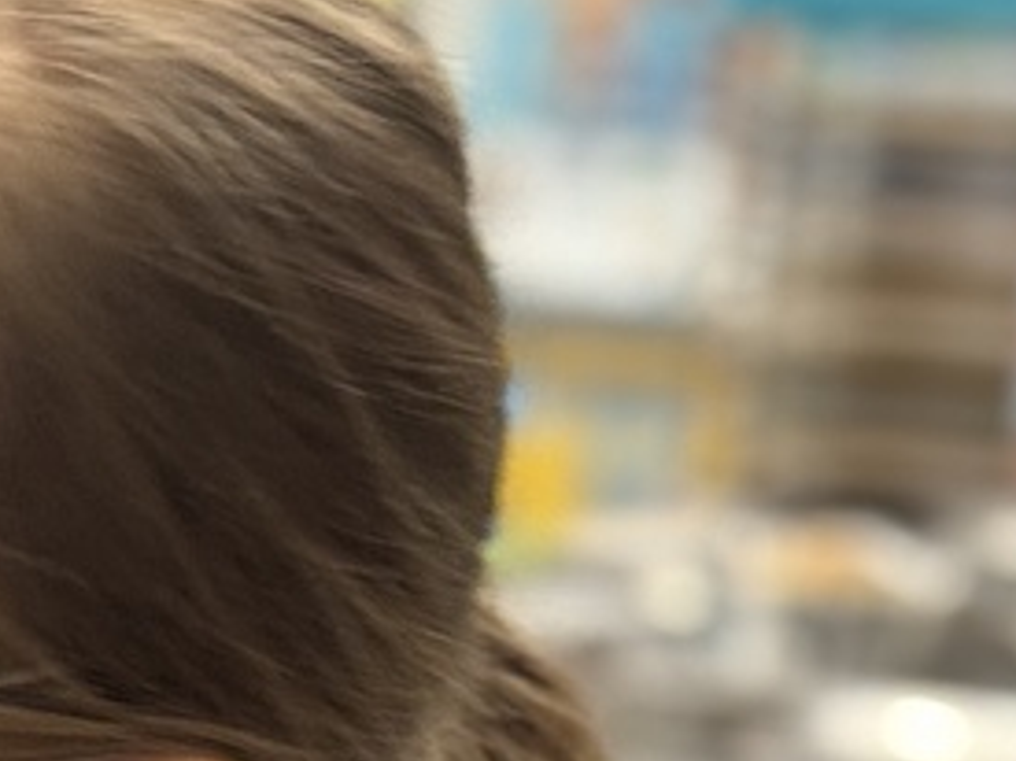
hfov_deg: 10.4
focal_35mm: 179
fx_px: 5251
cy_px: 1330
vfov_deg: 8.0
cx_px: -791
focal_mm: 6.76
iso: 250
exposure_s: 1/40
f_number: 1.78
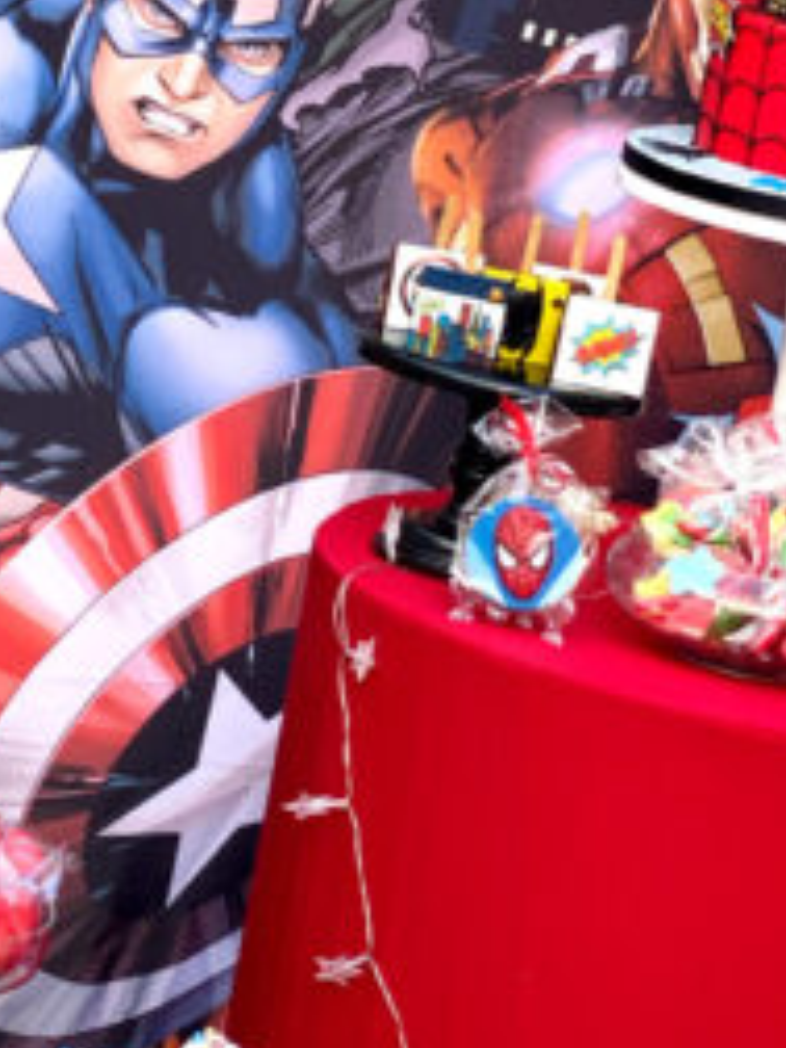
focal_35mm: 153
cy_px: 370
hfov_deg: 9.7
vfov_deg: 12.9
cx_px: 98
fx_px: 4632
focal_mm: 6
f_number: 2
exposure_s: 1/122
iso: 32
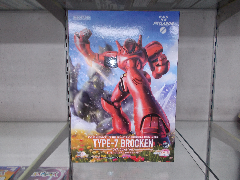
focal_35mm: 26
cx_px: 120
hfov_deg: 67.3
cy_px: 90
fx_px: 180
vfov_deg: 53.1
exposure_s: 1/25
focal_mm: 4.6
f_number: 3.2
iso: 200
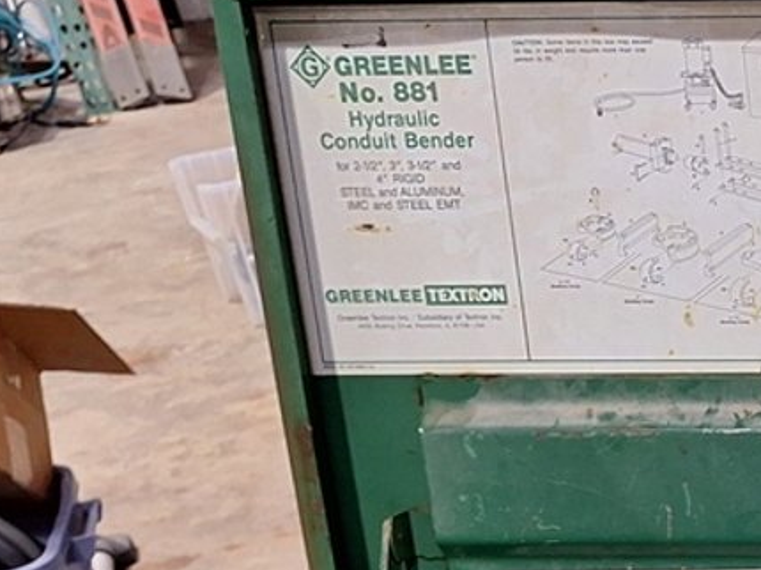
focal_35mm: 81
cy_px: 881
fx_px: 1780
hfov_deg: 20.0
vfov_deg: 16.4
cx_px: 1213
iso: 200
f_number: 1.8
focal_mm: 5.54
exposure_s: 1/40
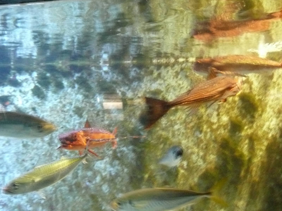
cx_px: 141
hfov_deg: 35.5
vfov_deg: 27.0
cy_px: 106
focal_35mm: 54
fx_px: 440
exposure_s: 1/10
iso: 800
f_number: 3.7
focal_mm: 5.8
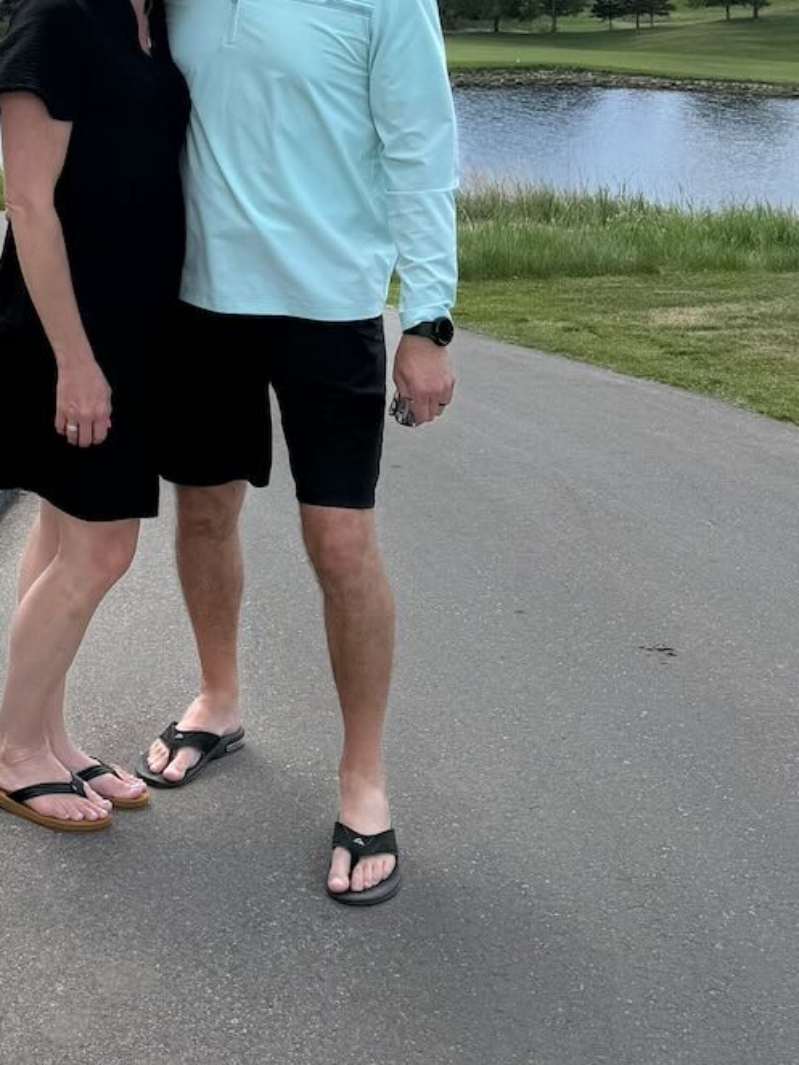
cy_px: 101
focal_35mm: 58
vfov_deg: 31.6
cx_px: 143
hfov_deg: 24.8
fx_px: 1784
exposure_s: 1/6711
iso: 80
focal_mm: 6.76
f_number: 1.78
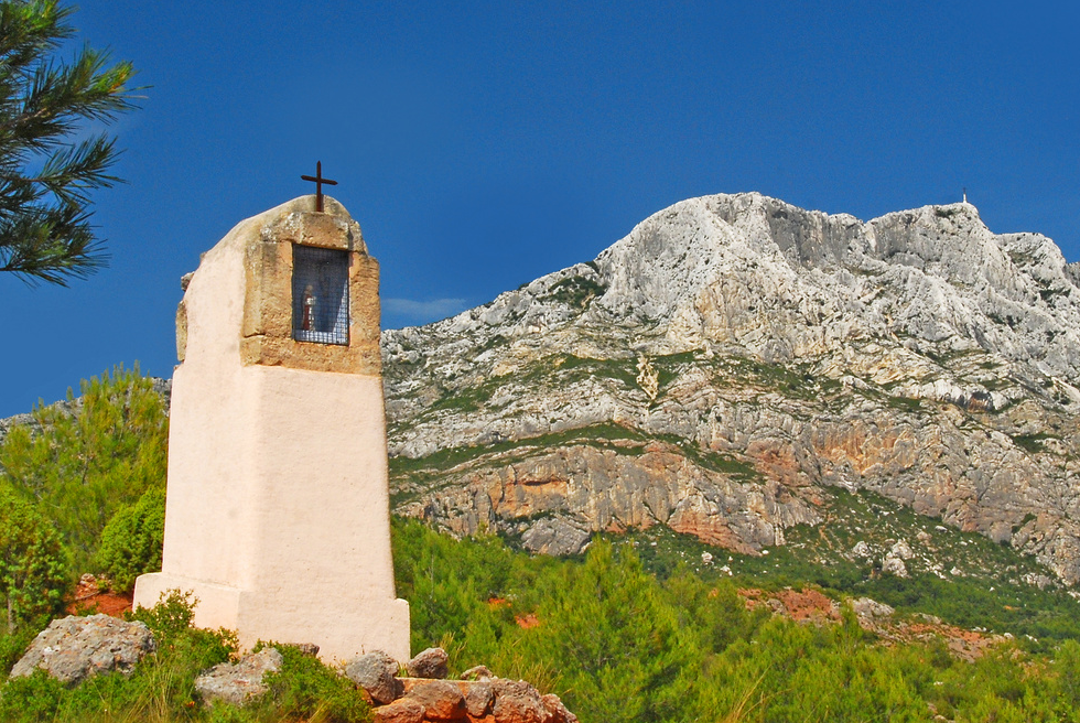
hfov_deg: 25.6
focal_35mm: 79
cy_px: 328
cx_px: 645
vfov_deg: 17.3
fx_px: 2373
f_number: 29
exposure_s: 1/60
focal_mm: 32
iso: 320
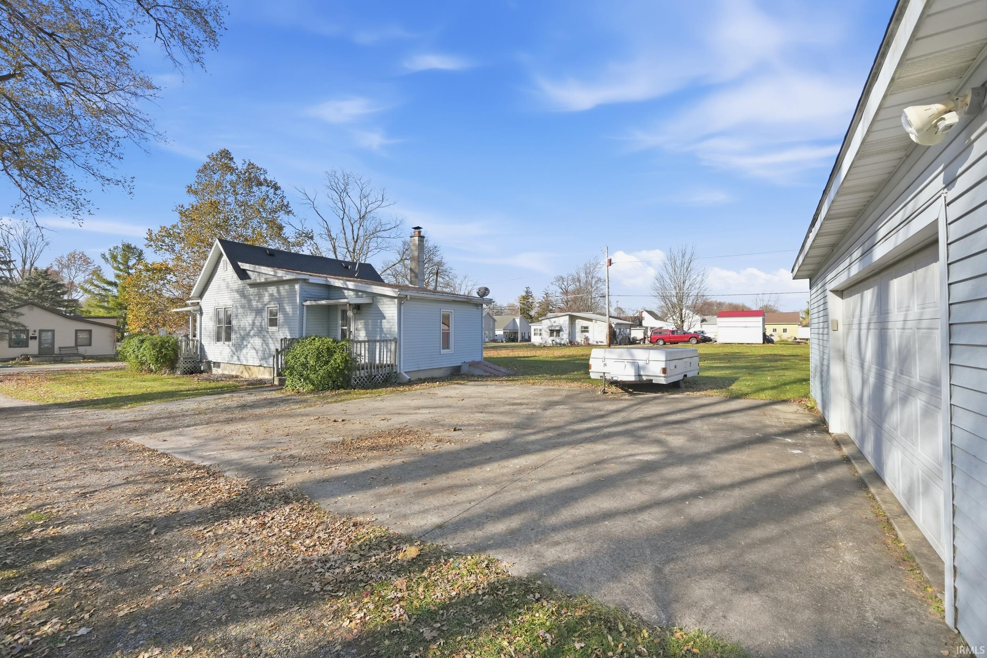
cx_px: 494
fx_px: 411
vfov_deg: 77.3
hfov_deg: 100.4
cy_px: 329
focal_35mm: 15
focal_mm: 10
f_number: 4
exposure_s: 1/4000
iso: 800
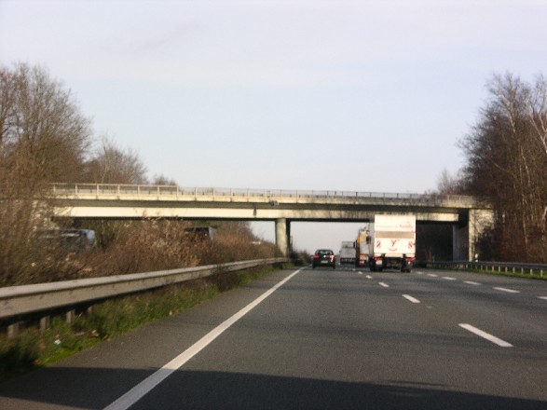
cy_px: 205
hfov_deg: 17.9
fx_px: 1738
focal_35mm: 110
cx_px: 274
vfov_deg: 13.5
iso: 50
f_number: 5.2
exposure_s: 1/180
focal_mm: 27.3
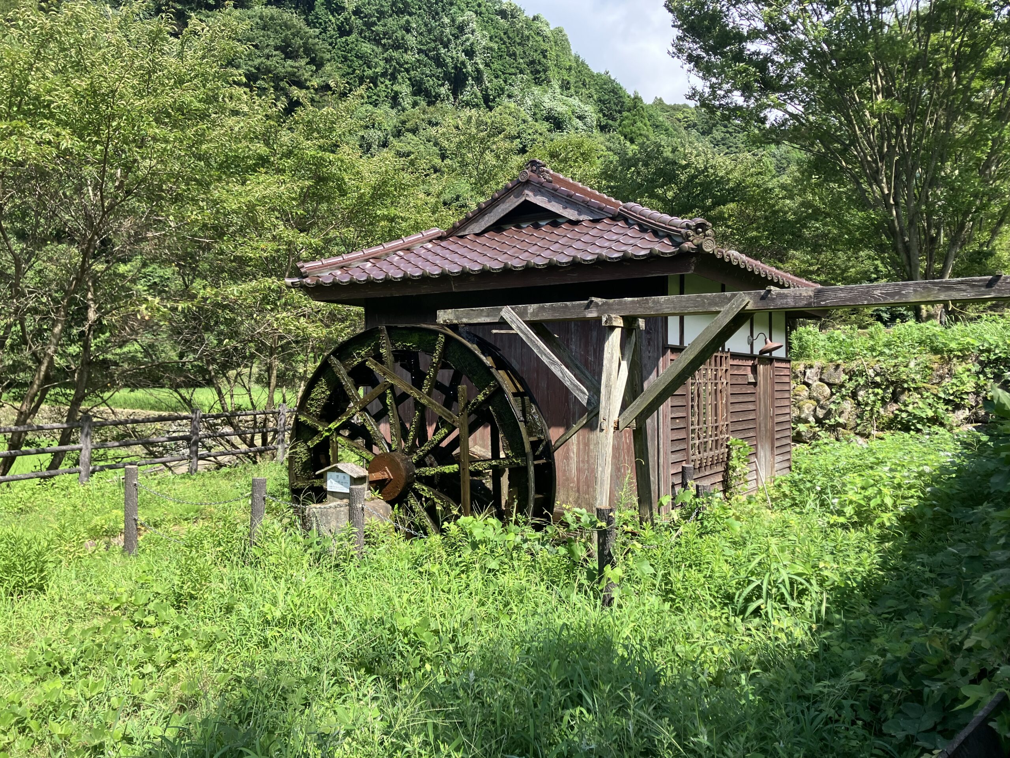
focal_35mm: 28
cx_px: 505
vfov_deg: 49.7
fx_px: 817
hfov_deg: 63.4
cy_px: 379
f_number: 1.8
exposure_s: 1/665
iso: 32
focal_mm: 3.99
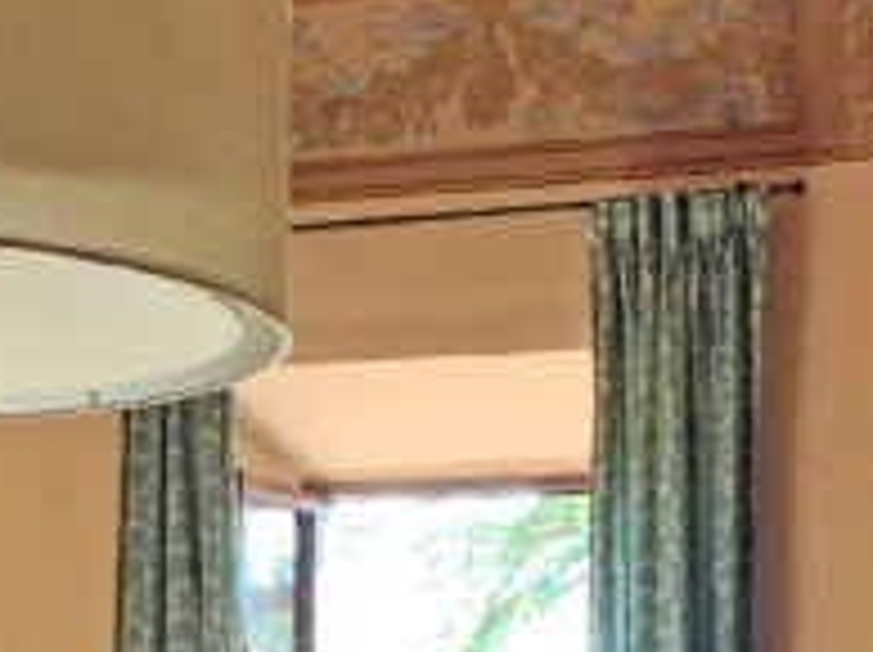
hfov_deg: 19.0
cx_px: 220
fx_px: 2594
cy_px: 958
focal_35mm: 103
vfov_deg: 13.5
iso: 100
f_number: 1.8
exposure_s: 1/116
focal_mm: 4.25
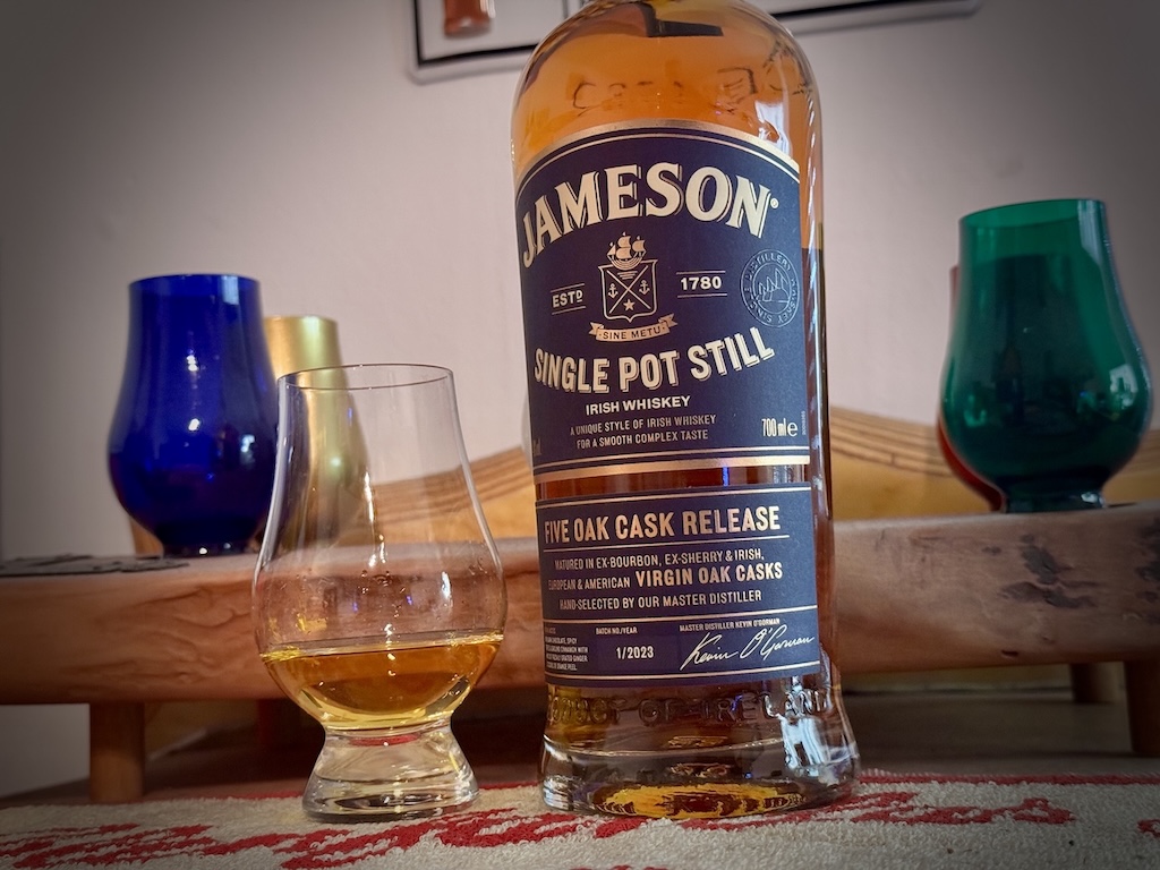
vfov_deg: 30.3
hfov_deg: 39.7
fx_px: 1609
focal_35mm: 48
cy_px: 435
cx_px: 580
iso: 800
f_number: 1.78
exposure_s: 1/29
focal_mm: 6.76
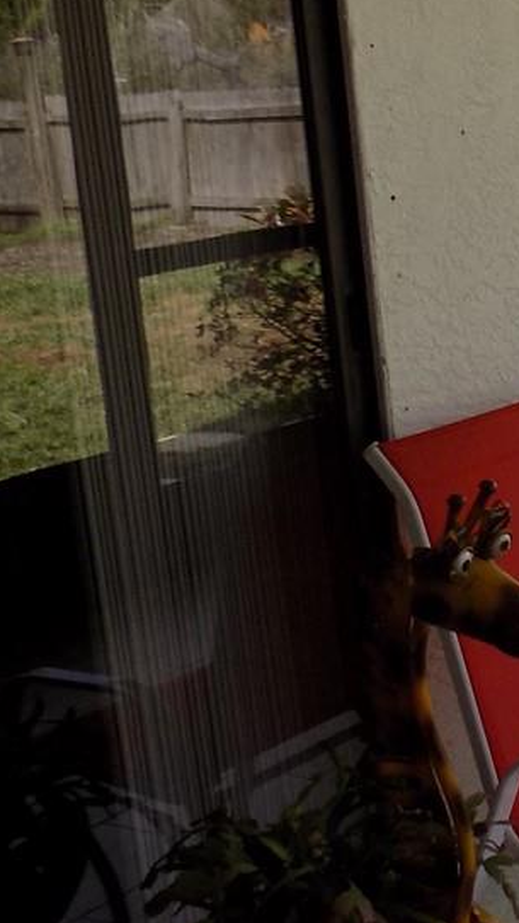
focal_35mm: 74
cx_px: 1166
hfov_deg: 13.1
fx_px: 1810
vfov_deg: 28.5
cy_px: 383
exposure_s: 1/160
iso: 80
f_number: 3.1
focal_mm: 4
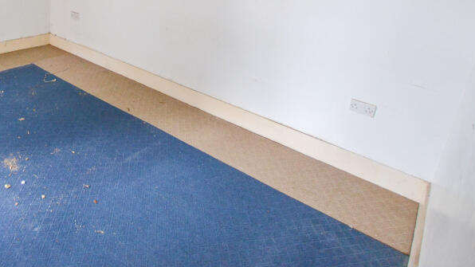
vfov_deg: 39.2
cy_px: 17
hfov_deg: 63.3
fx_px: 340
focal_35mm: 27
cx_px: 89
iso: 1400
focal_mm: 10
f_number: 3.5
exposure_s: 1/60
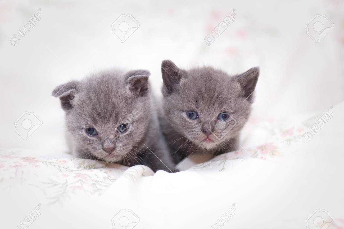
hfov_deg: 15.2
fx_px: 1288
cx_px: 172
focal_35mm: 135
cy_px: 114
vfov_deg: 10.1
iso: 200
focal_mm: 90
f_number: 2.8
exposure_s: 1/180
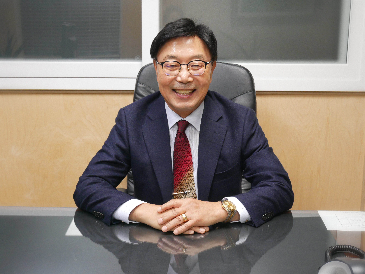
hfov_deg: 38.2
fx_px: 527
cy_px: 137
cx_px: 182
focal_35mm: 50
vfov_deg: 29.1
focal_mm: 25
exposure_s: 1/60
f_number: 5.1
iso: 1600
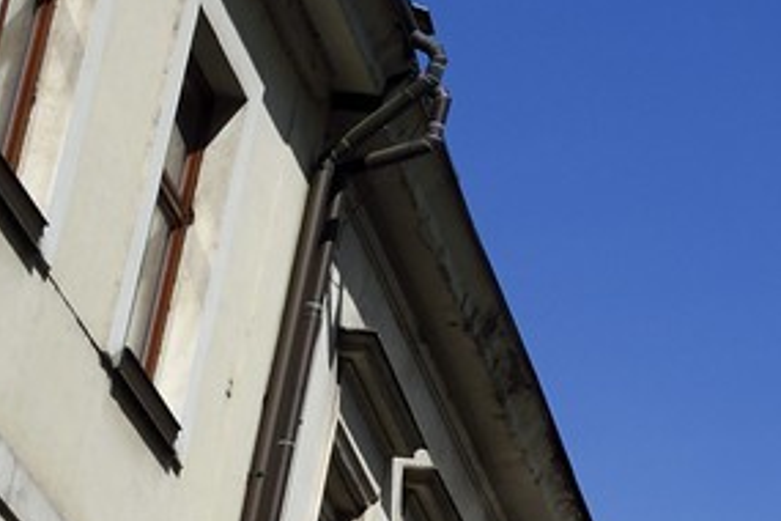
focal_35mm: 174
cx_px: 2031
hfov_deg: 10.0
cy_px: 217
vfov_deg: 7.9
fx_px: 3775
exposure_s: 1/250
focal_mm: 31
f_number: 16
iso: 200
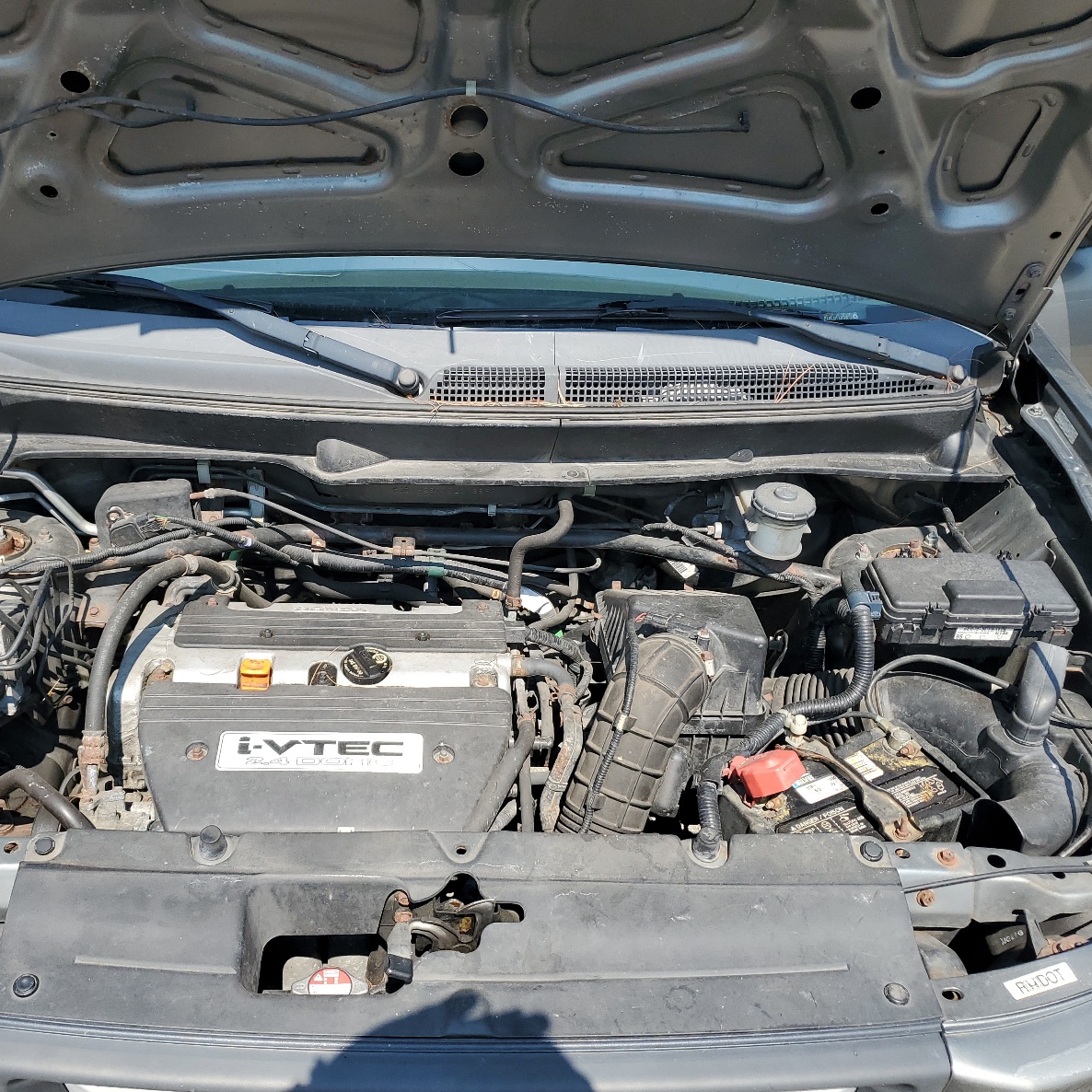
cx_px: 434
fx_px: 1106
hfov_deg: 52.2
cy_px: 543
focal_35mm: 31
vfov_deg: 52.5
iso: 50
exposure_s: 1/2000
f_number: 1.5
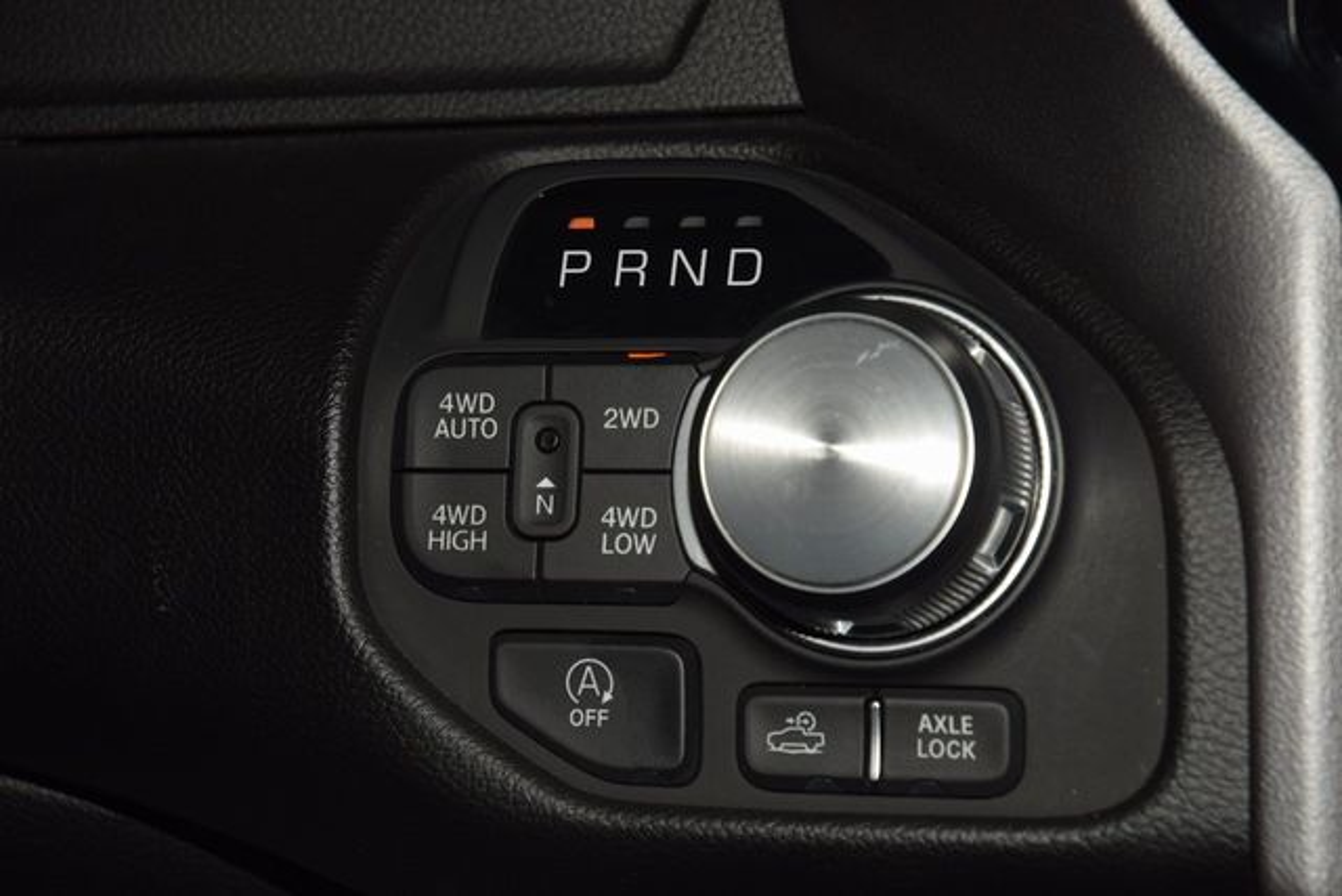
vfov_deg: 13.0
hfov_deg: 19.5
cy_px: 448
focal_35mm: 105
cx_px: 671
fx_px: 3915
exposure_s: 1/125
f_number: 8
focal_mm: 70
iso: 100
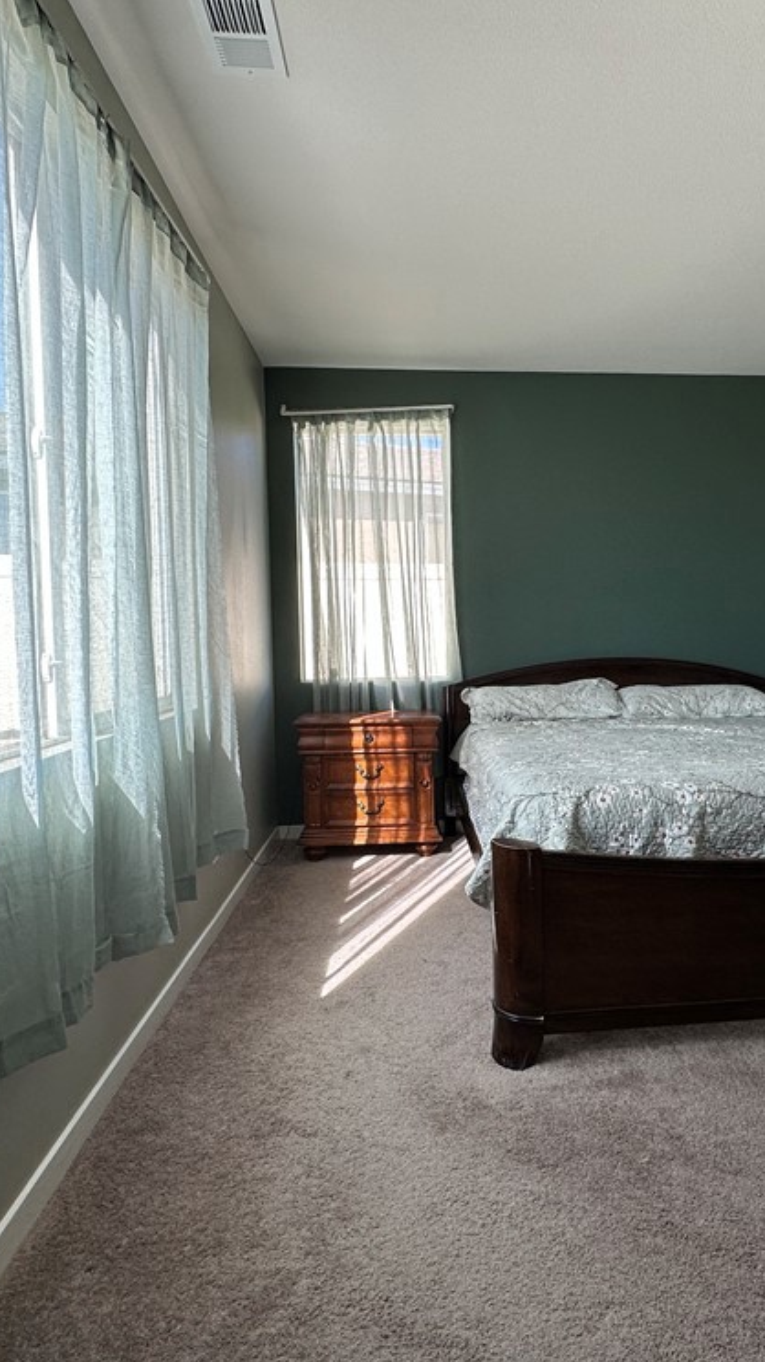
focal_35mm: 21
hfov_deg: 53.0
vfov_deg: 83.9
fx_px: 758
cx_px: 476
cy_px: 670
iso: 50
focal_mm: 2.22
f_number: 2.2
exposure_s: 1/99
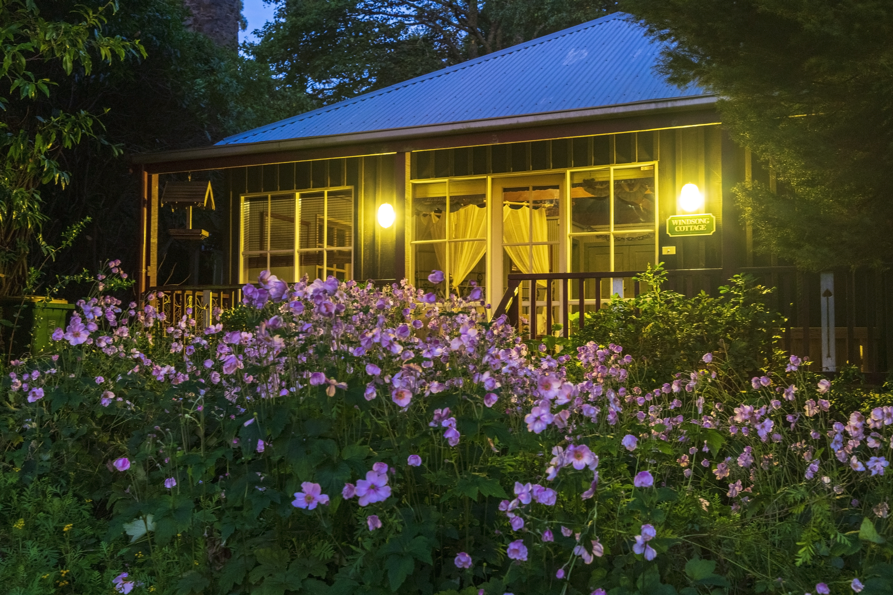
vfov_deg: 33.4
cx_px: 446
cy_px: 298
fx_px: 992
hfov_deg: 48.5
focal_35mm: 40
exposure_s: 1.5
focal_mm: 40
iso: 1600
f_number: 6.7
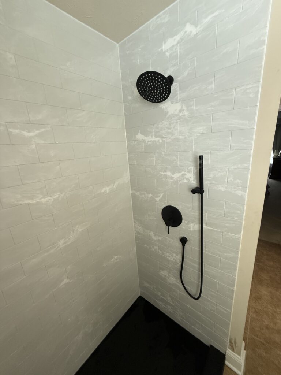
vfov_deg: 102.1
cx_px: 140
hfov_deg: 85.7
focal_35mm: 14
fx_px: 152
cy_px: 188
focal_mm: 2.22
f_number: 2.2
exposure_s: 1/60
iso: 320
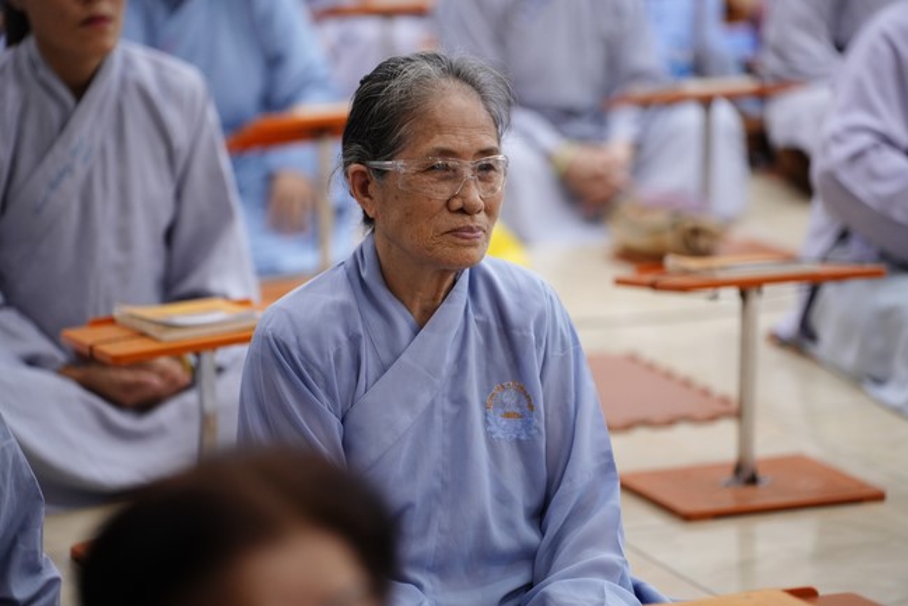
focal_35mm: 150
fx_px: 3784
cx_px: 454
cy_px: 303
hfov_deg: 13.7
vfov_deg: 9.2
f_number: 2.8
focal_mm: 150
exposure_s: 1/60
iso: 2000
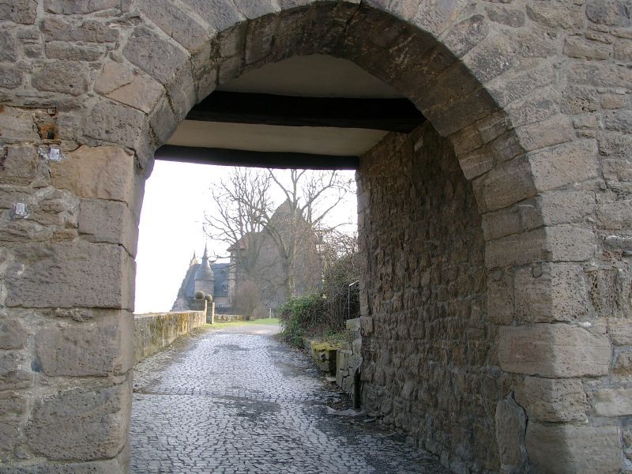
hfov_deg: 54.0
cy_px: 237
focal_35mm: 34
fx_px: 621
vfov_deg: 41.8
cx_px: 316
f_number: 4
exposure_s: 1/86.9
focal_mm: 7.13
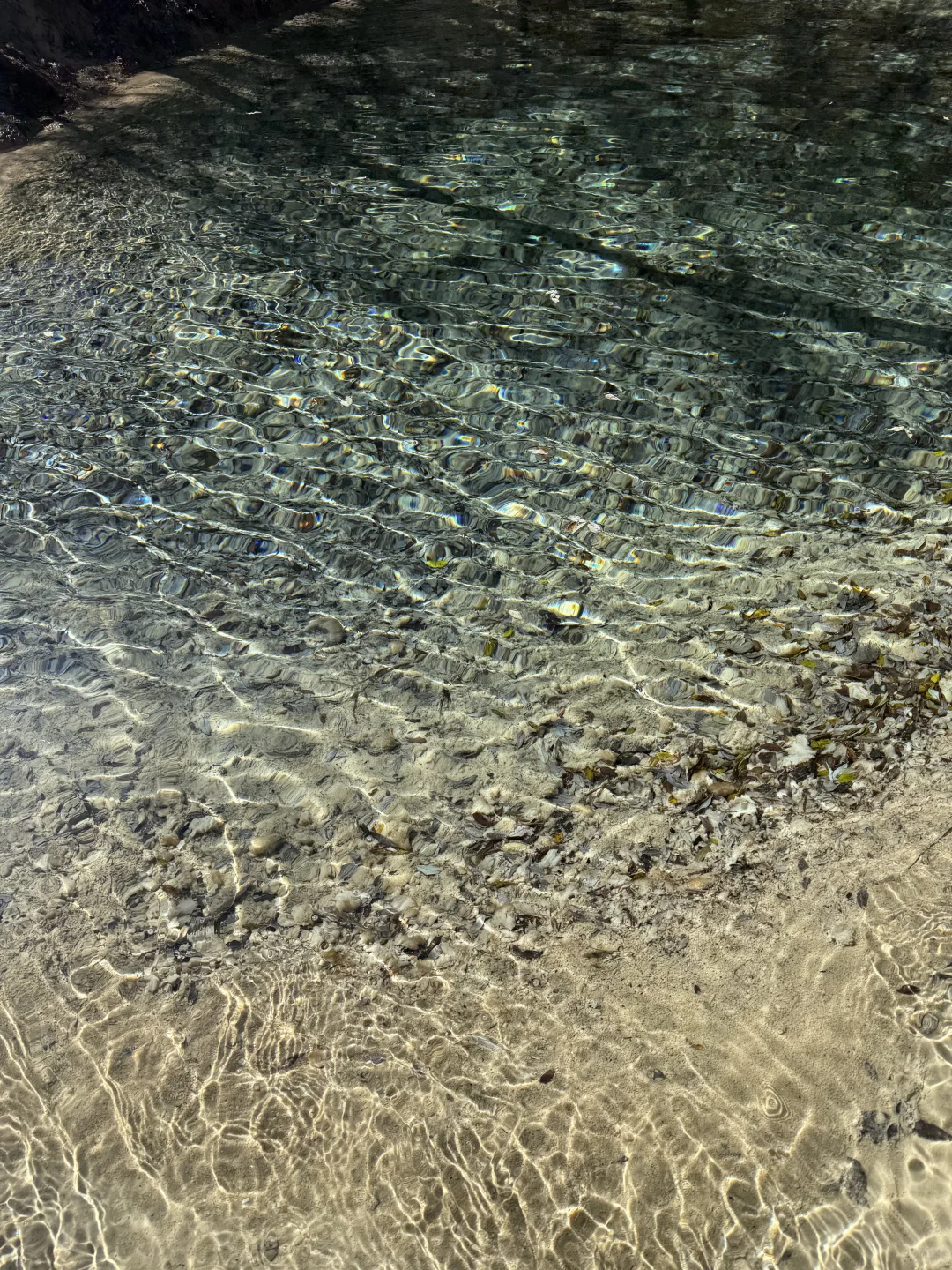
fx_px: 880
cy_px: 635
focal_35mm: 24
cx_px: 476
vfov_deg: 71.6
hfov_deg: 56.8
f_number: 1.78
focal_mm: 6.76
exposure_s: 1/4673
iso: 80
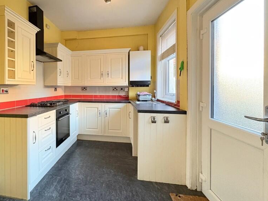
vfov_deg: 68.5
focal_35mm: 19
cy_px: 89
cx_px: 89
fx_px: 147
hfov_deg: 81.8
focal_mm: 2.22
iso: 1000
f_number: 2.2
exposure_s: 1/50
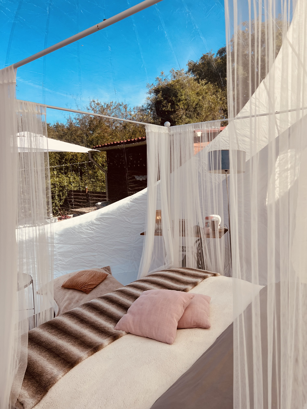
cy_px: 204
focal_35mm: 26
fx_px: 307
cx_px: 154
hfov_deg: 53.1
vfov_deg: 67.3
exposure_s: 1/2762
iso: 50
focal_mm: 5.7
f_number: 1.5
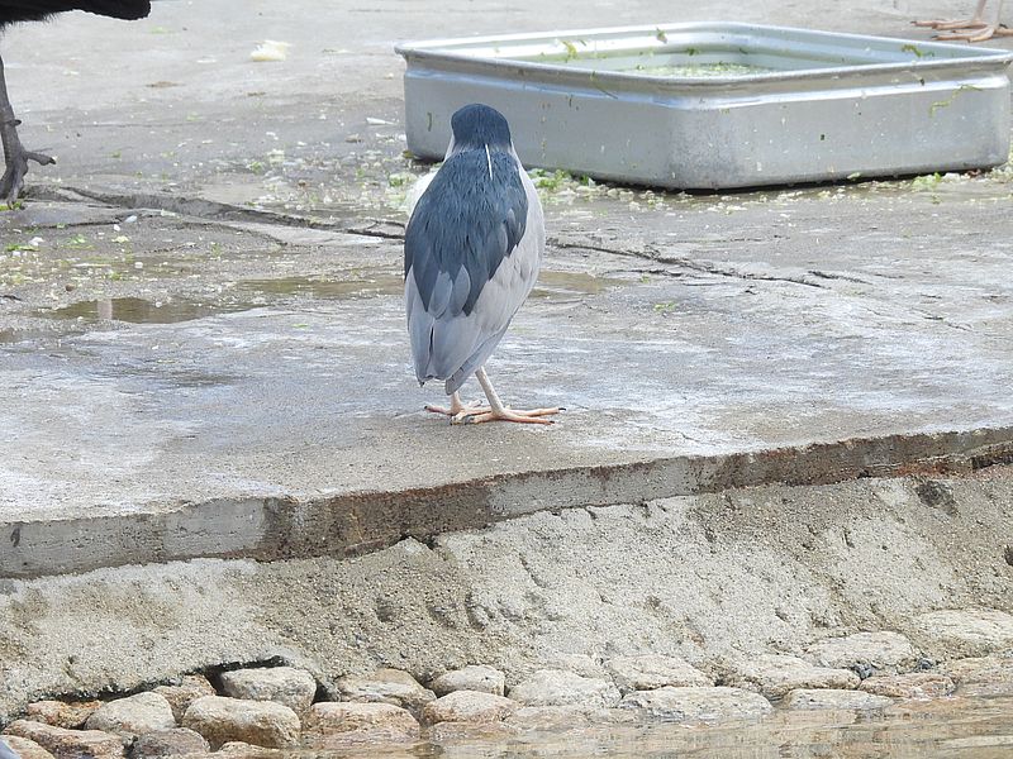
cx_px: 506
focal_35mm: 950
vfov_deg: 1.6
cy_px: 380
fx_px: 27801
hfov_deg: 2.1
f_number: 5.6
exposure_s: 1/320
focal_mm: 170
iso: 400
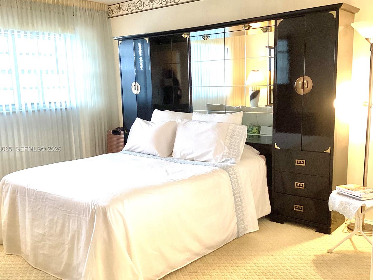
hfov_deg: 52.6
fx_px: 377
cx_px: 190
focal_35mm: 35
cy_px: 149
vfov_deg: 40.7
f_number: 2.4
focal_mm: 3.3
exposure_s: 1/60
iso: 160
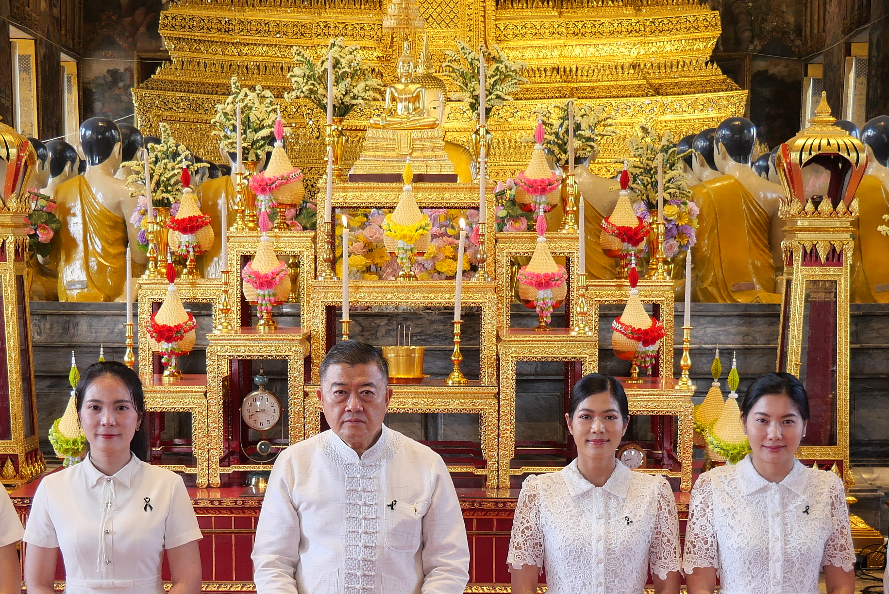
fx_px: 1853
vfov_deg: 17.8
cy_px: 571
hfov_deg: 27.0
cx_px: 438
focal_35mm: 75
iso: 200
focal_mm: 18
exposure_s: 1/20
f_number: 3.9
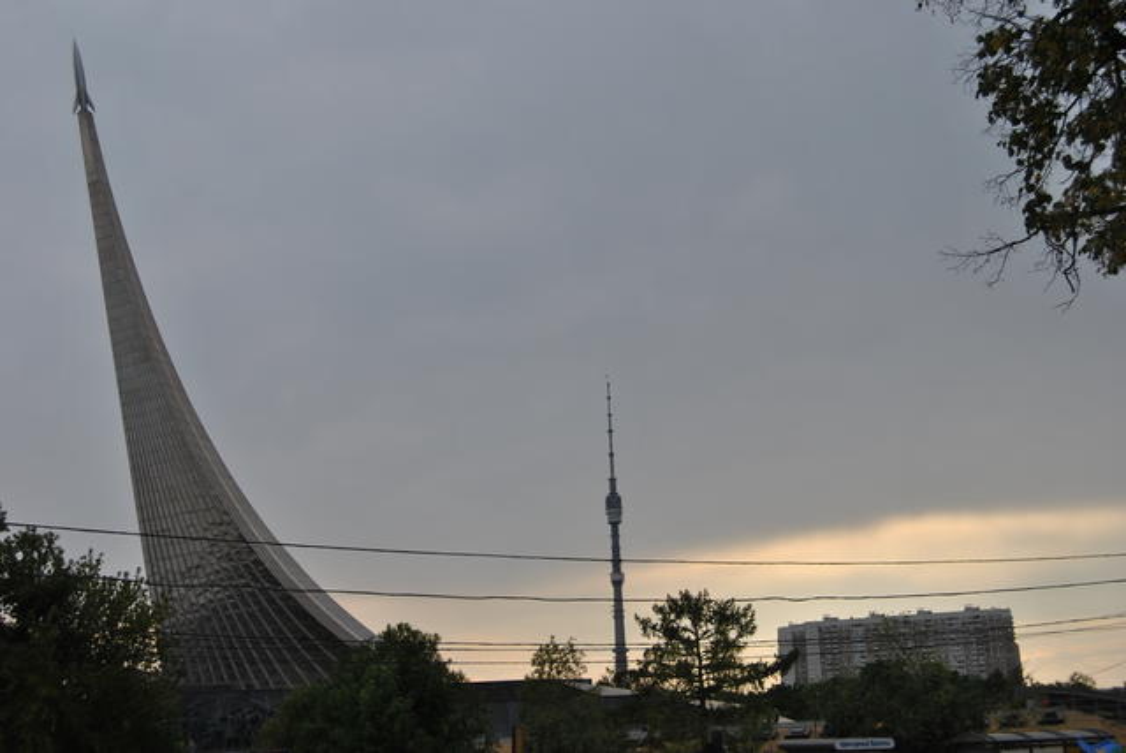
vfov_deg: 29.9
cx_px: 563
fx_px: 1409
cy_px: 376
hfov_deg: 43.6
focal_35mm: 45
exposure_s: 1/160
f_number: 6.3
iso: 100
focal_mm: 30
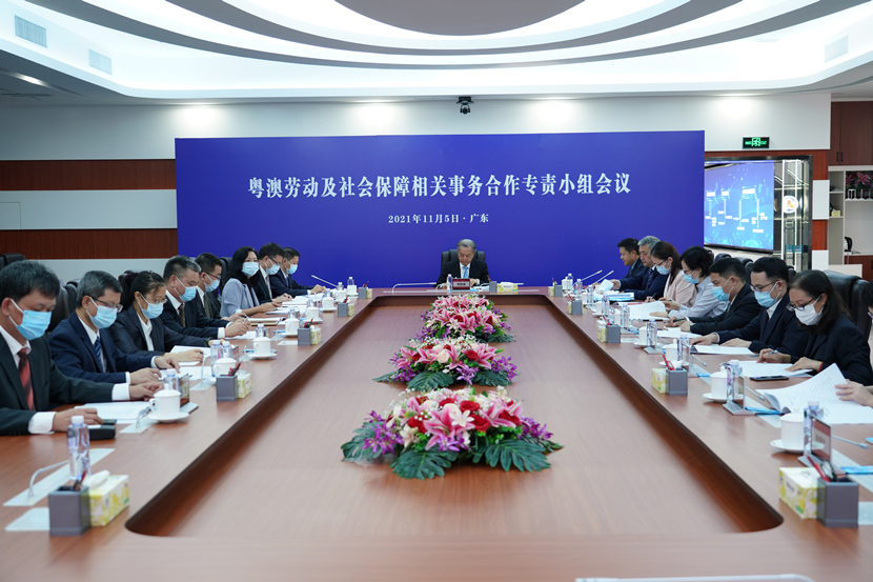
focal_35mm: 43
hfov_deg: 45.4
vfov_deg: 31.2
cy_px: 291
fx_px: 1042
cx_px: 436
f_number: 4
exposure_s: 1/50
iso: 500
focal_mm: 43
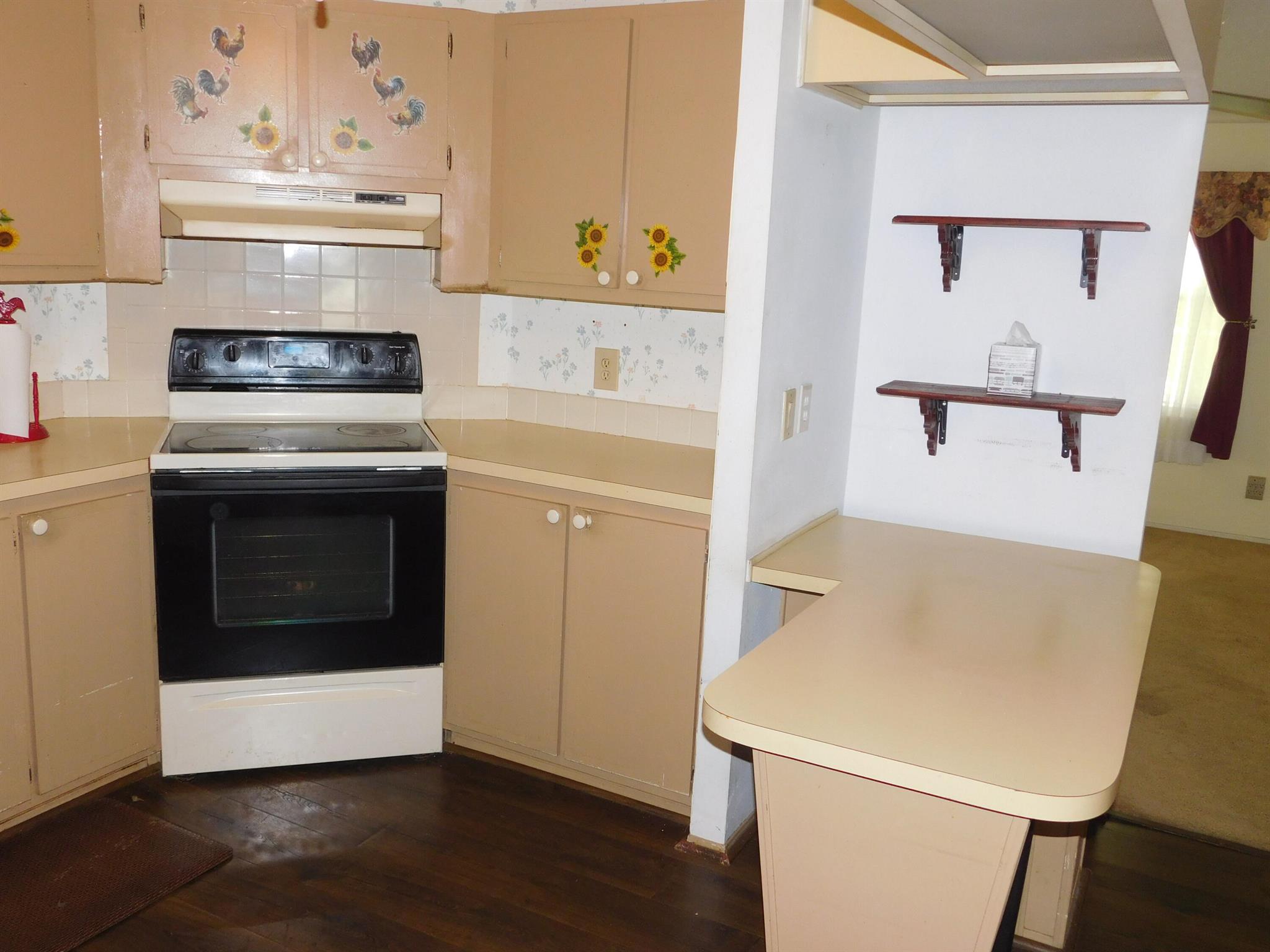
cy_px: 476
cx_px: 635
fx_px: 1101
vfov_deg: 46.8
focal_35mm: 30
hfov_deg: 60.0
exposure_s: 1/30
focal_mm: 5.3
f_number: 3.2
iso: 200
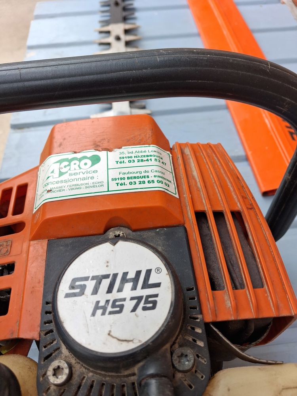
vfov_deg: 65.3
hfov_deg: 51.4
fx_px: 309
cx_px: 148
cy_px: 198
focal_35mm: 27
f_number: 1.8
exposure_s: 1/100
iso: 50
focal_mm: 4
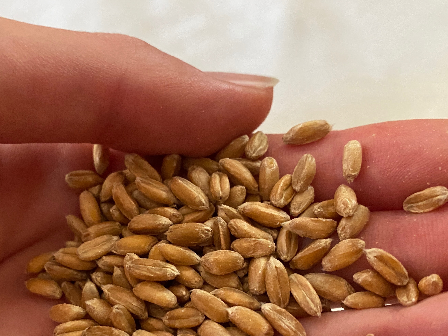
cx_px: 182
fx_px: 518
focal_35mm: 40
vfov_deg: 35.5
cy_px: 236
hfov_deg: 46.6
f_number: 1.8
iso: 500
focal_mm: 4.25
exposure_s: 1/60
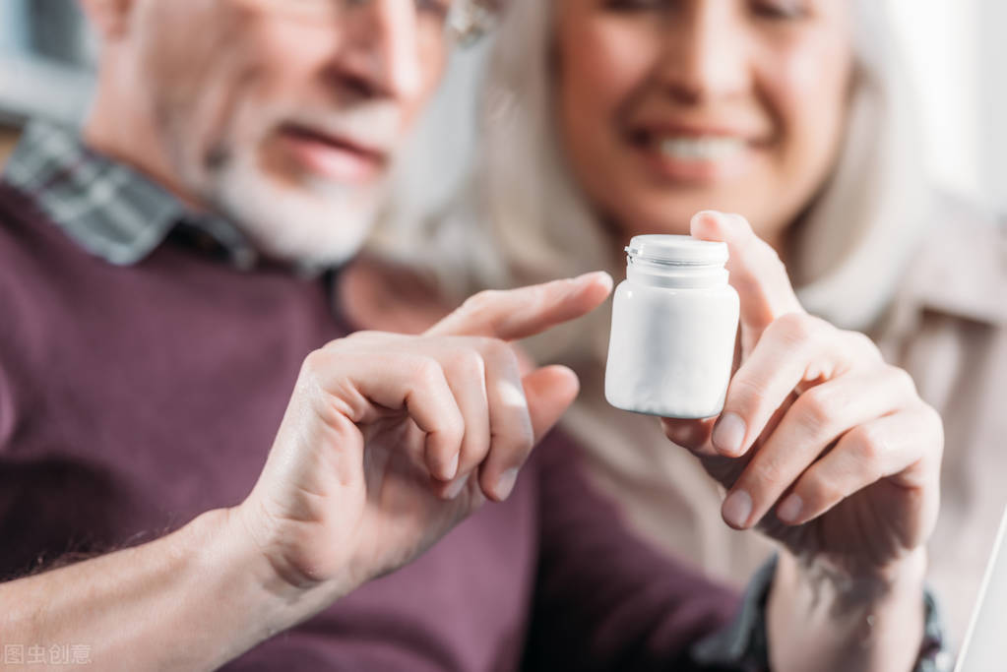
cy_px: 336
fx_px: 4337
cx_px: 504
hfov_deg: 13.2
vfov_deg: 8.9
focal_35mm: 155
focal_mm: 155
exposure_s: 1/125
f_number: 4
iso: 125
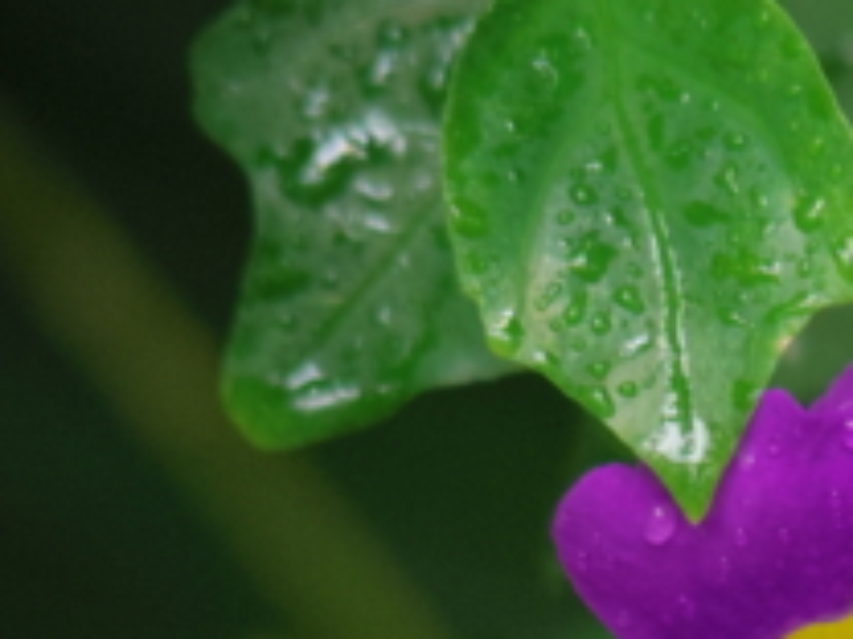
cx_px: 984
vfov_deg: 3.0
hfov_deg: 4.0
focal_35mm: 496
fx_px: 12222
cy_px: 727
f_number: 2.8
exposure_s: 1/200
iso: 800
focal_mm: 44.7
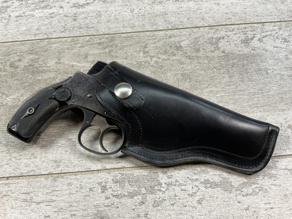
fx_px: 245
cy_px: 110
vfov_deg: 48.2
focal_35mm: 29
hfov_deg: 61.7
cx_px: 146
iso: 16
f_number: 1.8
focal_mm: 3
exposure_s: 1/143
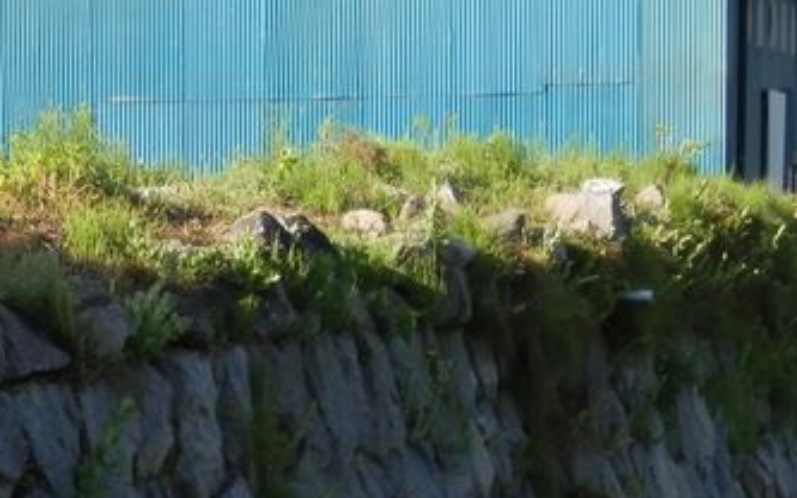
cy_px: 630
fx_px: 3323
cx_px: 196
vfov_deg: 8.5
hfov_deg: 13.6
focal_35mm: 153
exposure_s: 1/200
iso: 80
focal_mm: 10.8
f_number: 4.2
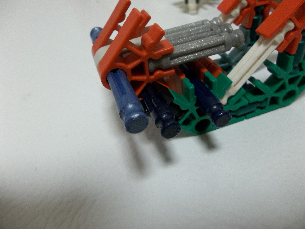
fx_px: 238
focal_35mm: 27
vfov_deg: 51.4
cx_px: 152
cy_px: 114
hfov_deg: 65.3
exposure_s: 1/10
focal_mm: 4.9
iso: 160
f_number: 3.5
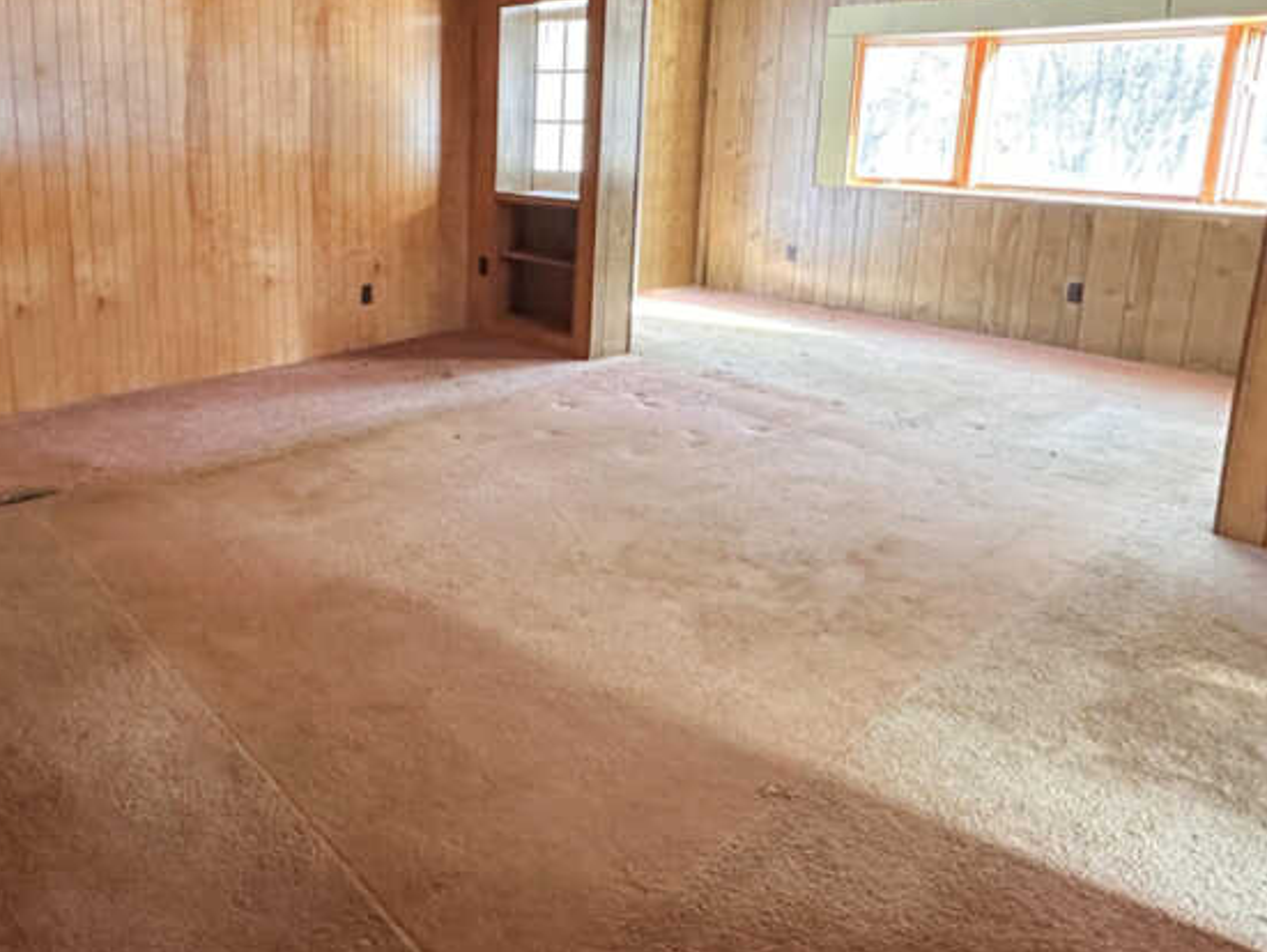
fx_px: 952
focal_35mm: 26
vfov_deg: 51.6
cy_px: 283
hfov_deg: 64.8
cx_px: 386
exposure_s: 1/60
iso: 400
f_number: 2.2
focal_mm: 2.22
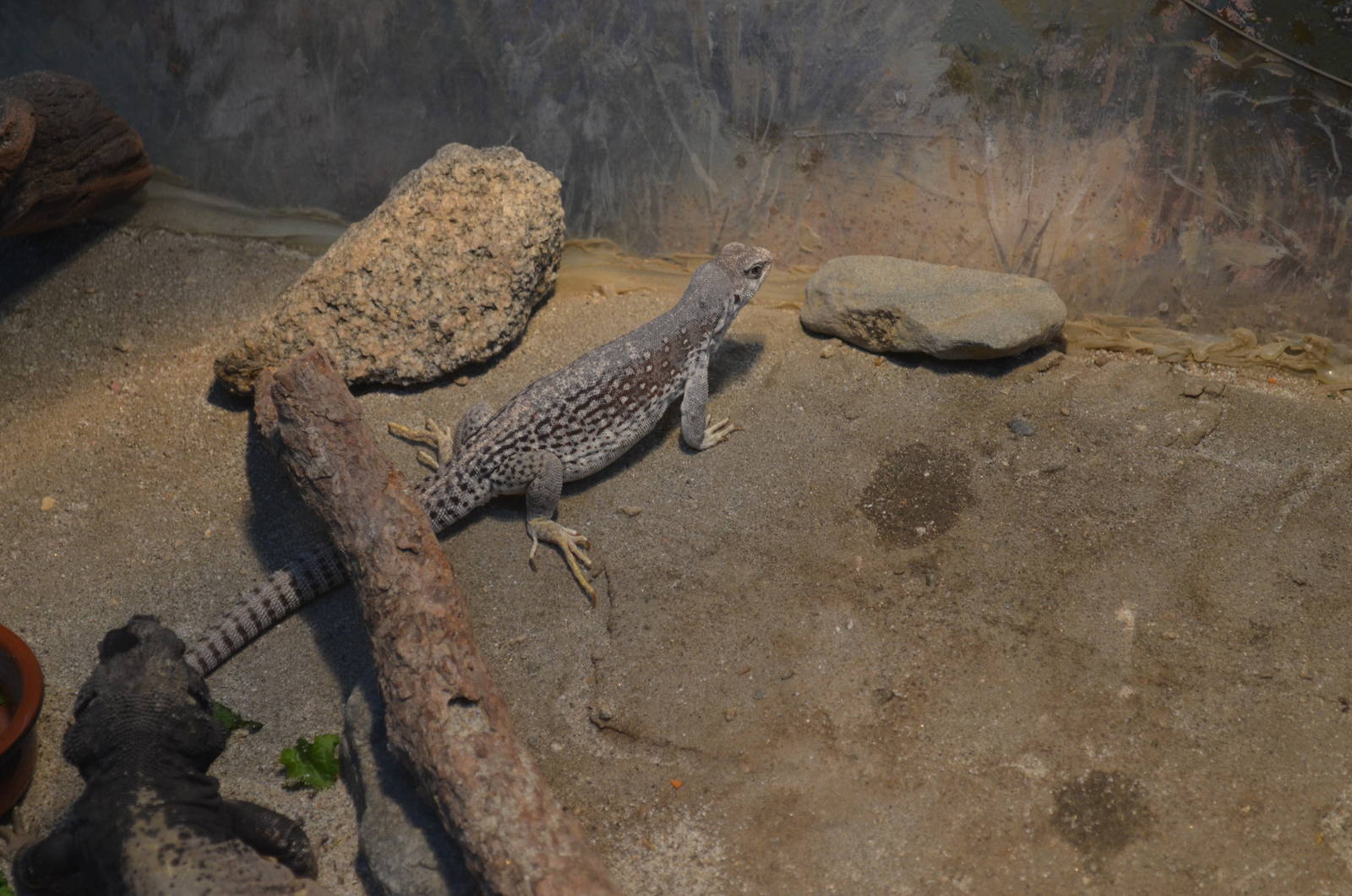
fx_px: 3092
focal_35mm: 82
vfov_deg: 16.5
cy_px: 448
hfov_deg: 24.7
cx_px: 676
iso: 800
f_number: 5.6
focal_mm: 55
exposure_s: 1/50
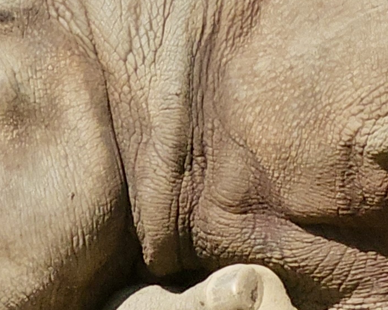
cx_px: 201
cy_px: 80
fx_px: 14754
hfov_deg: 1.5
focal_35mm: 1285
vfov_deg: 1.2
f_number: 4.9
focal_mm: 27.2
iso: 50
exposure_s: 1/465
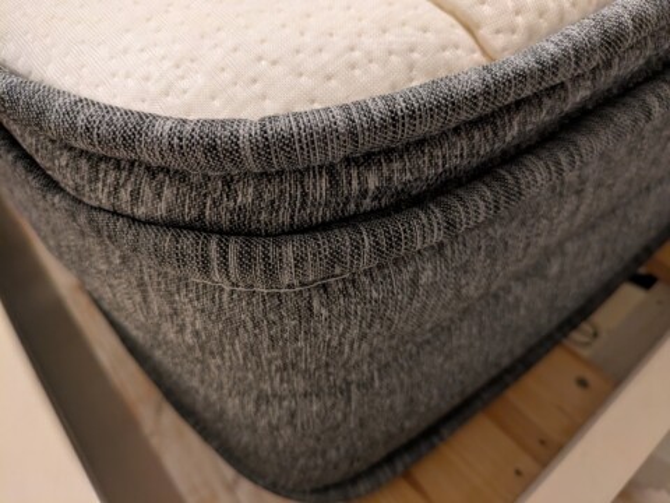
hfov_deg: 69.4
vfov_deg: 54.9
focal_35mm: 25
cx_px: 335
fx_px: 484
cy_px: 252
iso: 342
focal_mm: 5.43
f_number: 1.89
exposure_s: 1/25
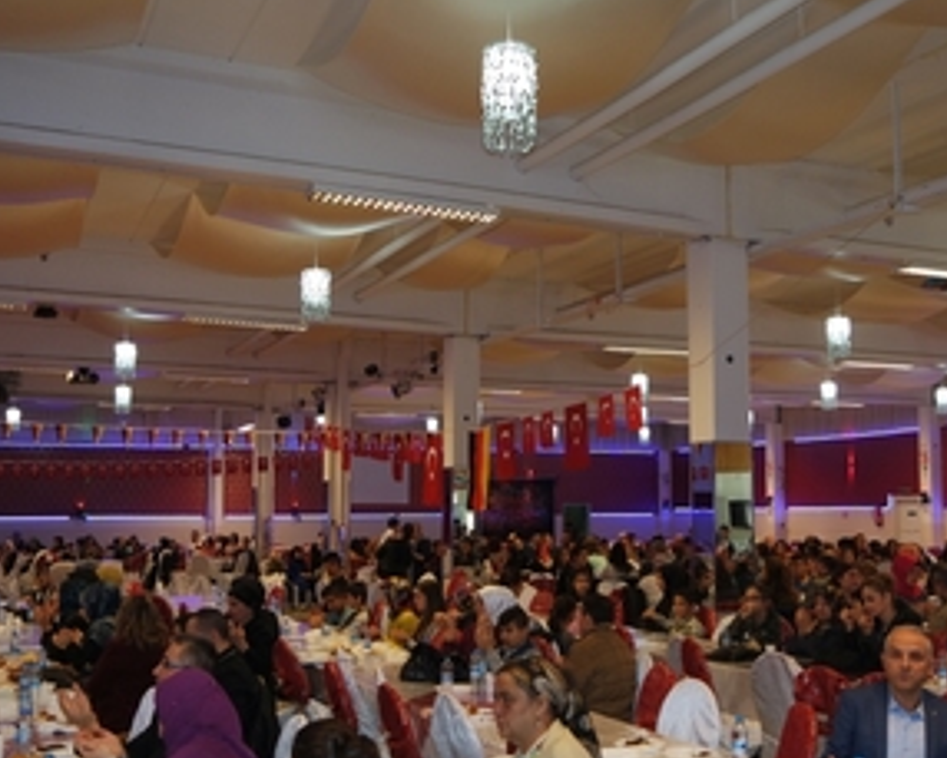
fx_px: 1065
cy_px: 407
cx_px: 535
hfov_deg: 47.8
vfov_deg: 39.2
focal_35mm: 38
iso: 400
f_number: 4
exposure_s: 1/40
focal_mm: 19
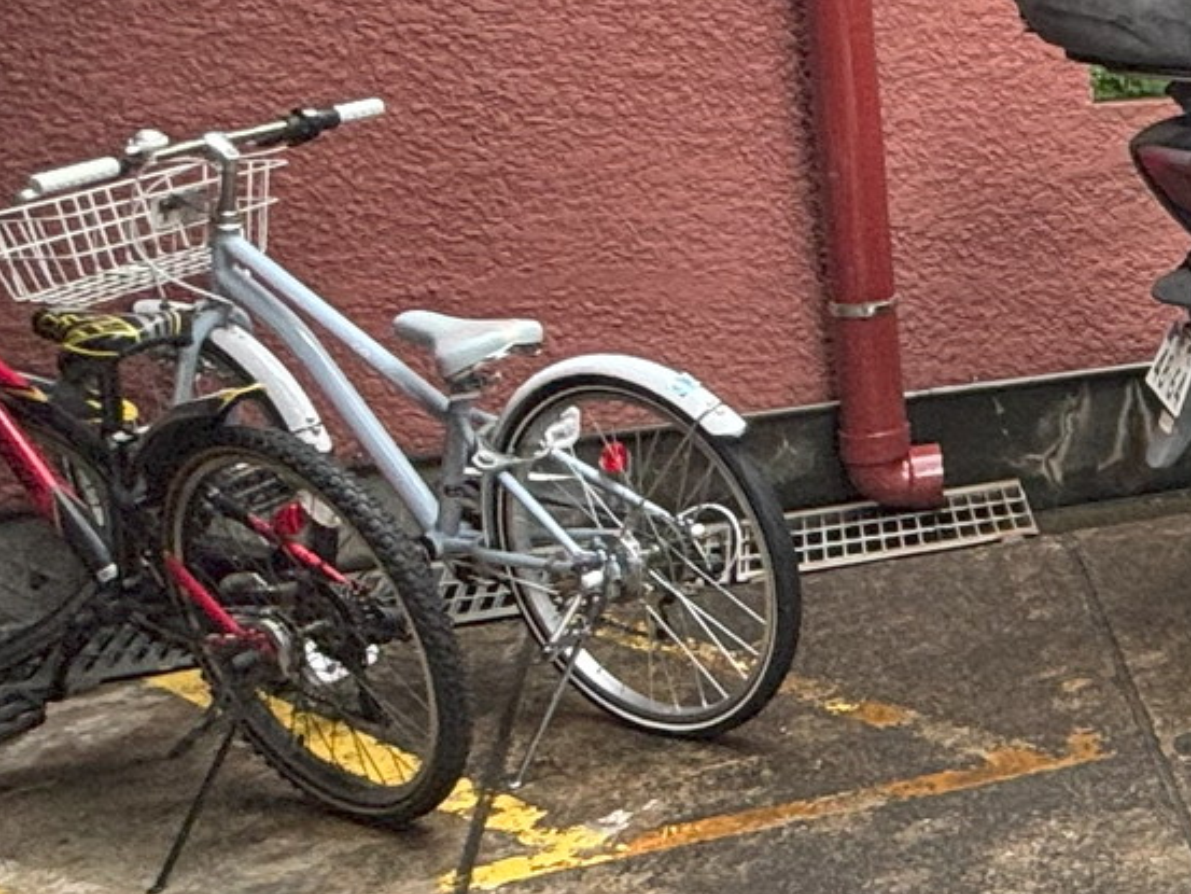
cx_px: 1839
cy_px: 114
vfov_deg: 24.2
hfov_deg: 24.5
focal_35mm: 59
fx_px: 2030
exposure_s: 1/99
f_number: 2.4
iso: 64
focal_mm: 1.54
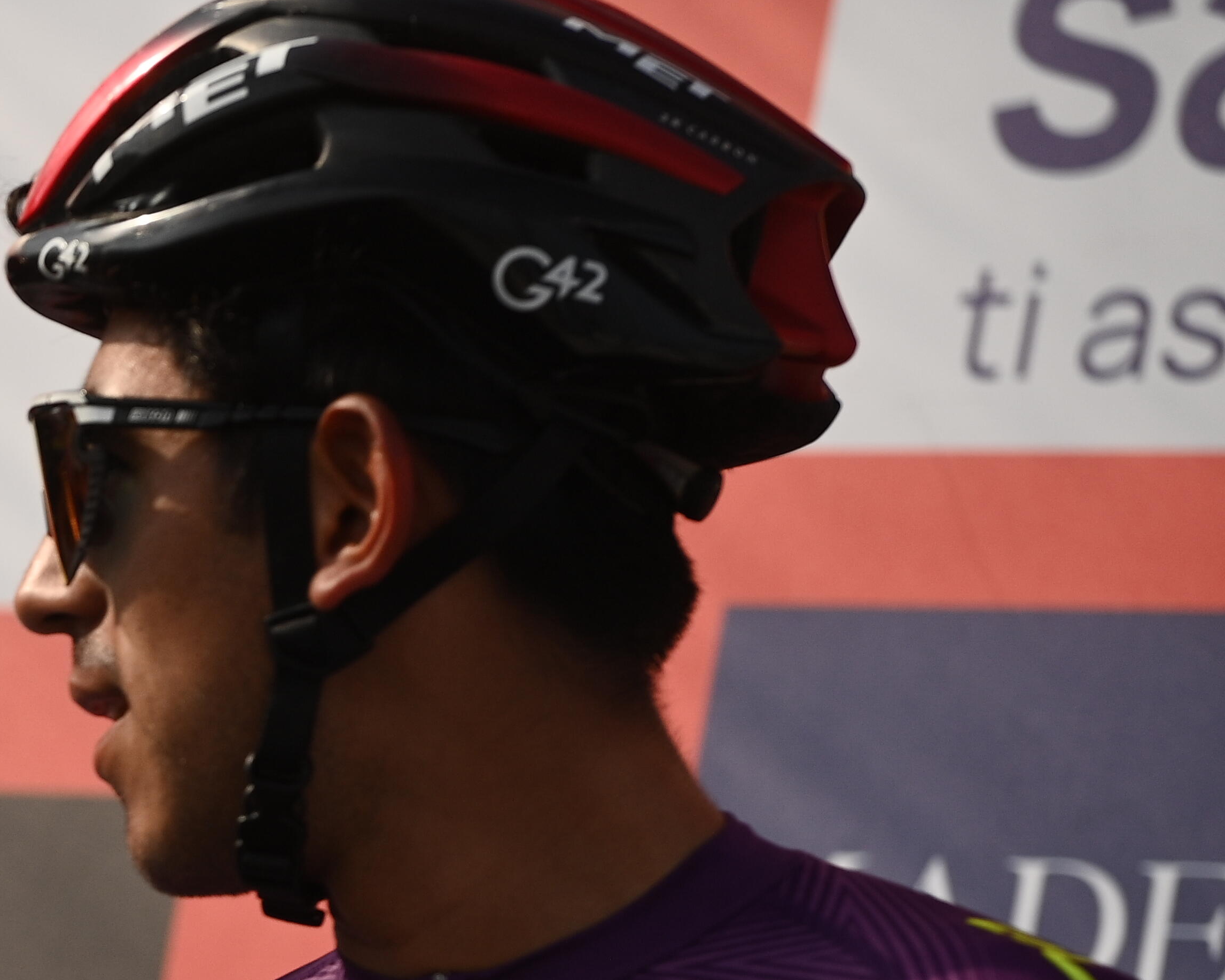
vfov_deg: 4.1
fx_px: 13631
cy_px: 875
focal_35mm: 376
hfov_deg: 5.1
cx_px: -227
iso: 400
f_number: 3.5
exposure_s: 1/5000
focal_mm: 165
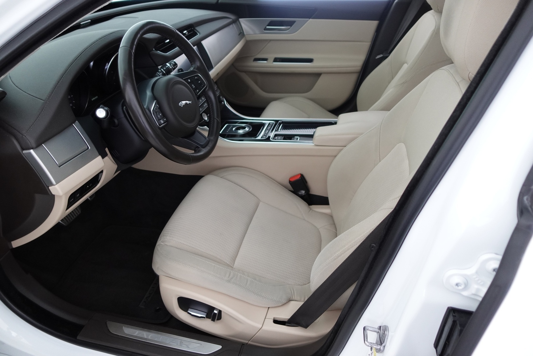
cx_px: 266
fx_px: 355
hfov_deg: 73.7
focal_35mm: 24
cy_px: 178
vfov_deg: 53.1
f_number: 1.8
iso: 500
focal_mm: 9.4
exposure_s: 1/30
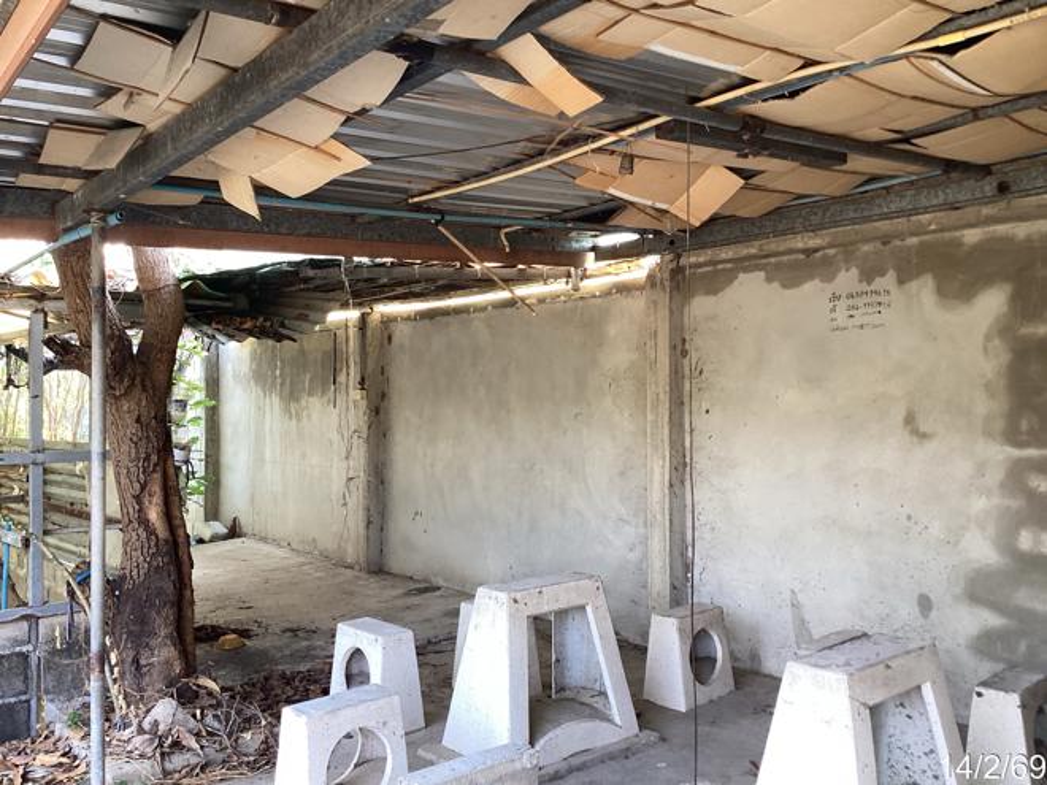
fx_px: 938
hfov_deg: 58.4
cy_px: 392
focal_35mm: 31
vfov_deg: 45.4
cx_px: 524
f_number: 2.4
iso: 50
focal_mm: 3.3
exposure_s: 1/60
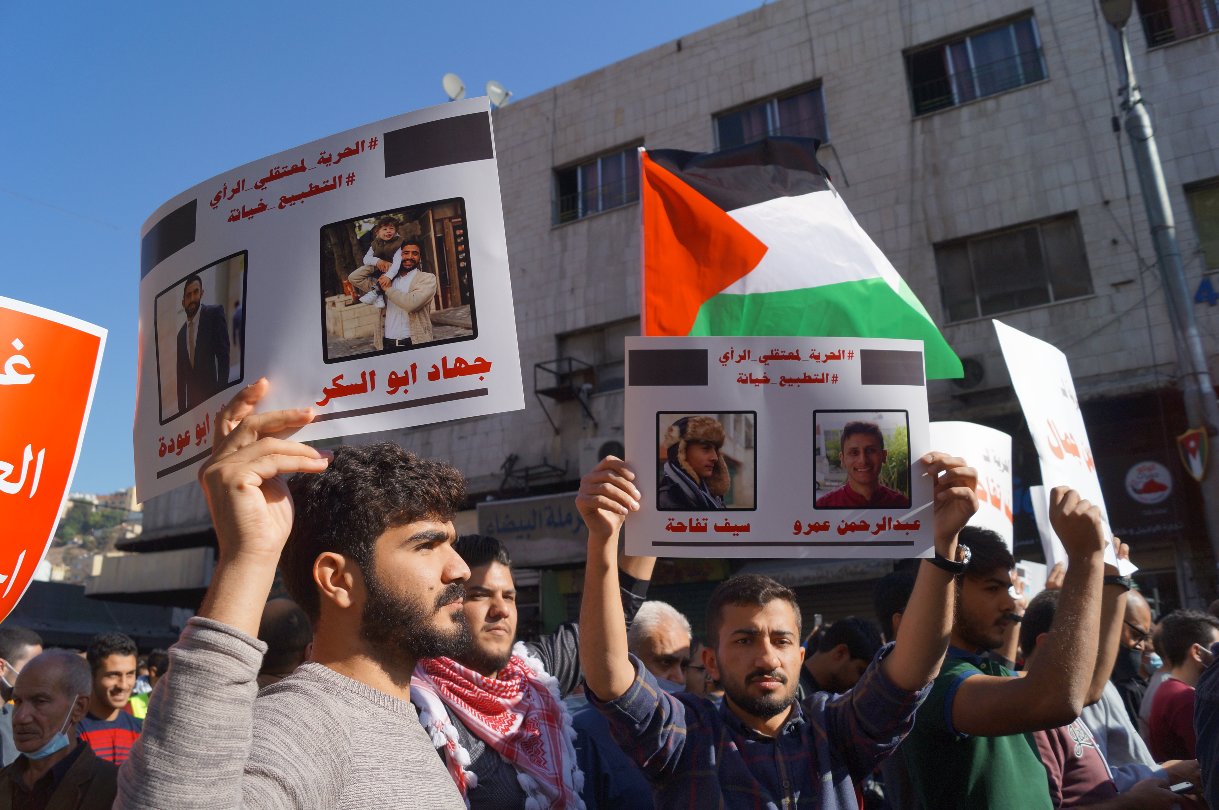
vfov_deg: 47.8
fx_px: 913
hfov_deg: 67.4
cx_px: 610
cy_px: 405
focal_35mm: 27
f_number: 5
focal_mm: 18
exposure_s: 1/800
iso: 100
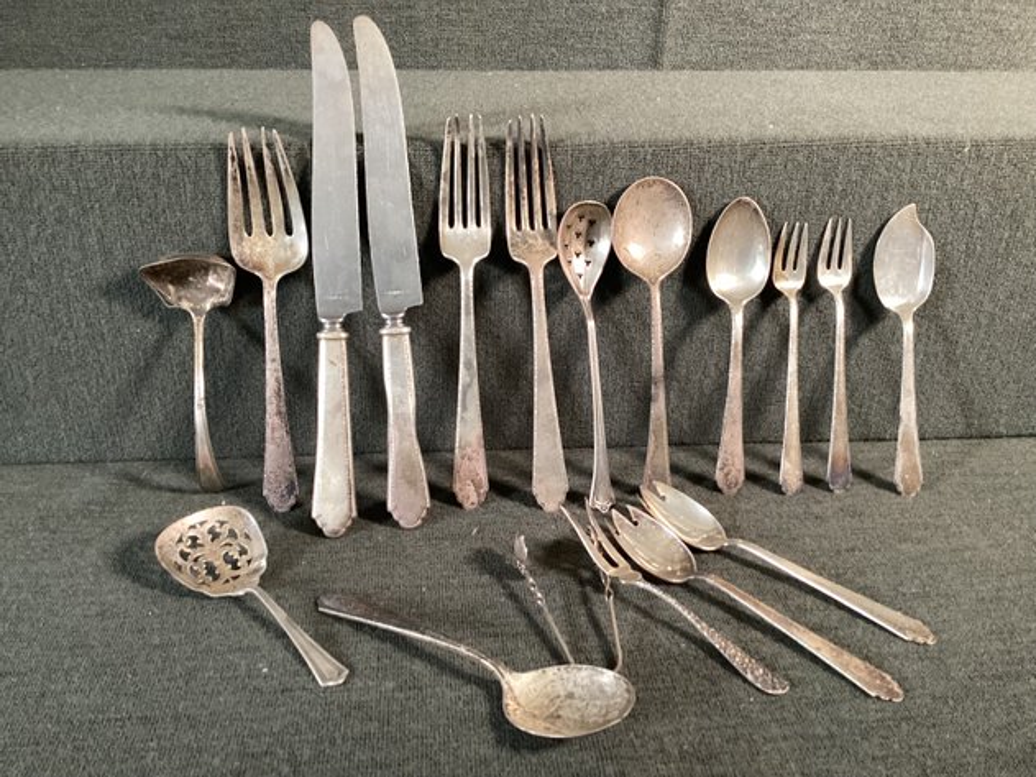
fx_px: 928
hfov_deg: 58.4
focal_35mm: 31
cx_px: 518
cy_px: 388
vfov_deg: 45.4
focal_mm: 3.3
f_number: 2.4
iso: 320
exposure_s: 1/60
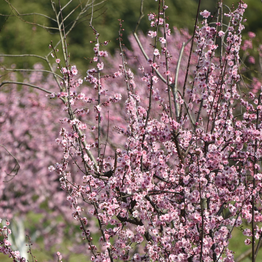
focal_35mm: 595
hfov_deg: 2.9
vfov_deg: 2.9
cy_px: 198
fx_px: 5095
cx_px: 63
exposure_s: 1/1000
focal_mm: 300
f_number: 5.6
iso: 250
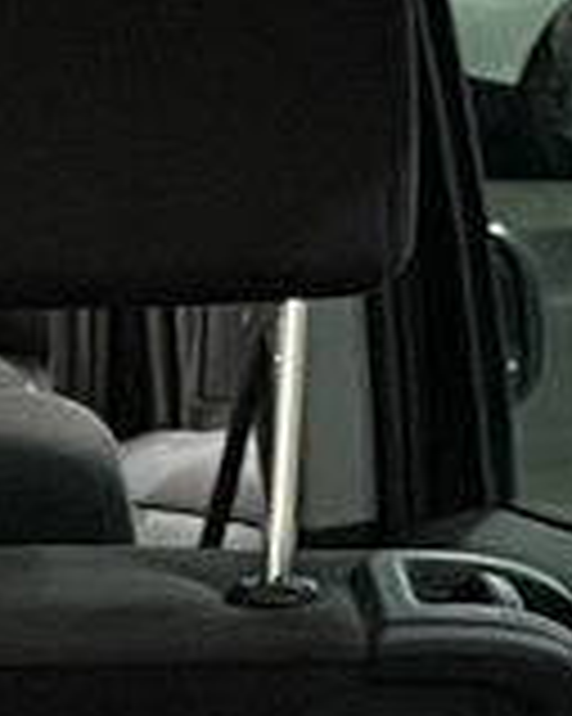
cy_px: 2062
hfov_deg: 6.3
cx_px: -986
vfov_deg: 7.5
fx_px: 4872
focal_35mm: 230
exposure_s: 1/50
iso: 100
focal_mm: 4.2
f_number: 1.6
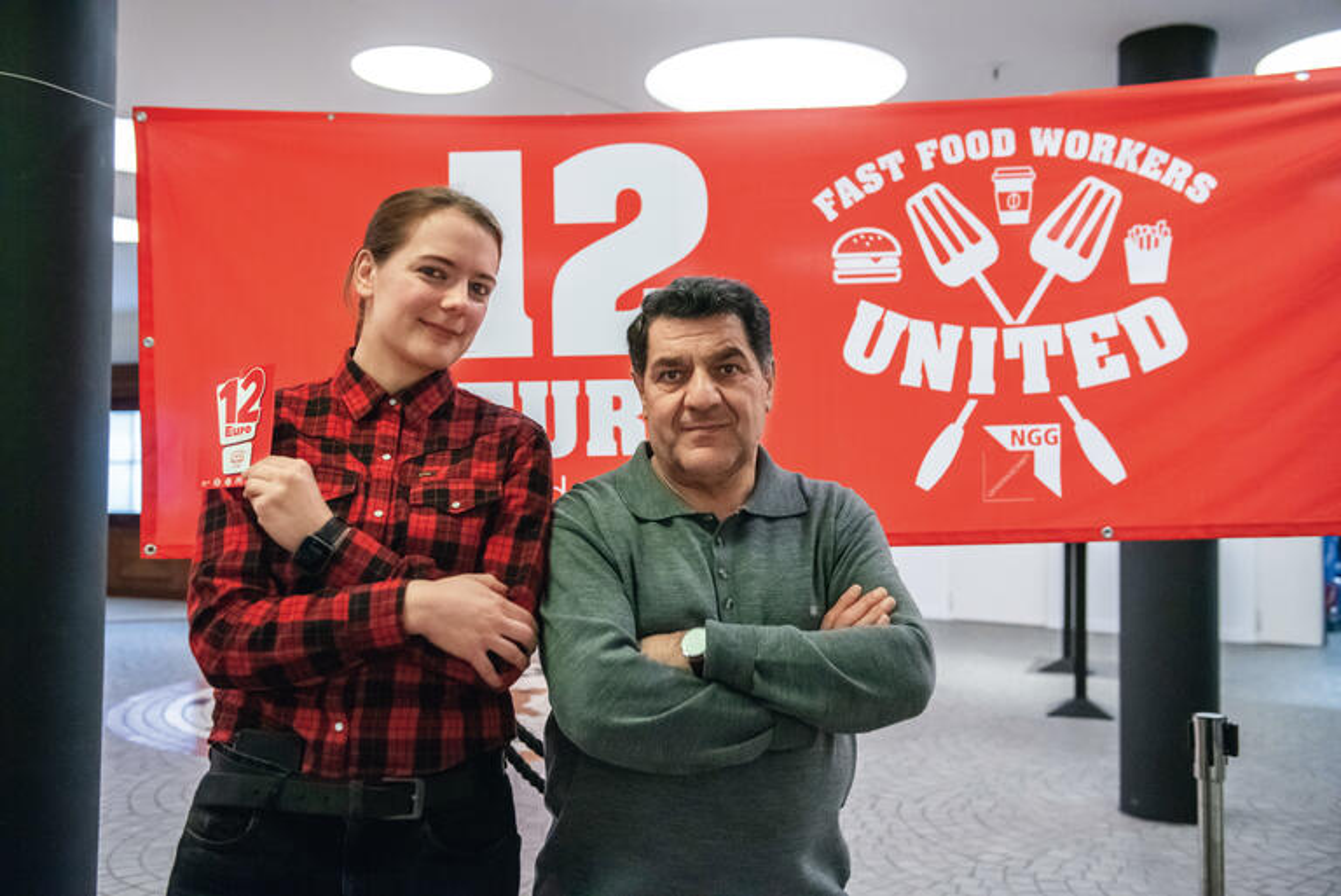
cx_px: 670
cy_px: 448
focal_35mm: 35
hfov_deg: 54.4
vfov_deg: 37.9
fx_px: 1304
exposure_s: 1/200
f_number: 3.5
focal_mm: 35
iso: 5000
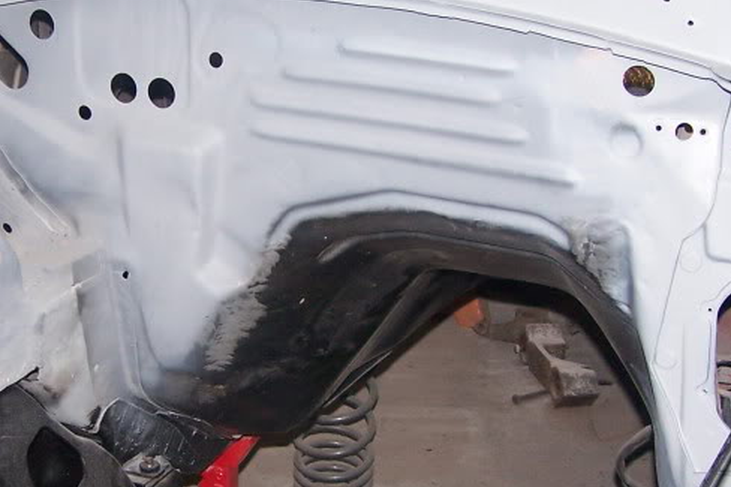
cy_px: 348
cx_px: 238
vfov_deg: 16.4
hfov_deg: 24.4
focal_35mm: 83
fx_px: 1685
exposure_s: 1/60
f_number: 2.8
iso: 140
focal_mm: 6.3
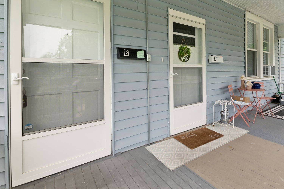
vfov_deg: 63.7
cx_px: 182
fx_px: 150
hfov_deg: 84.8
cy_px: 72
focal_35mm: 19
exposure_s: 1/125
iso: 400
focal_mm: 14
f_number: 9
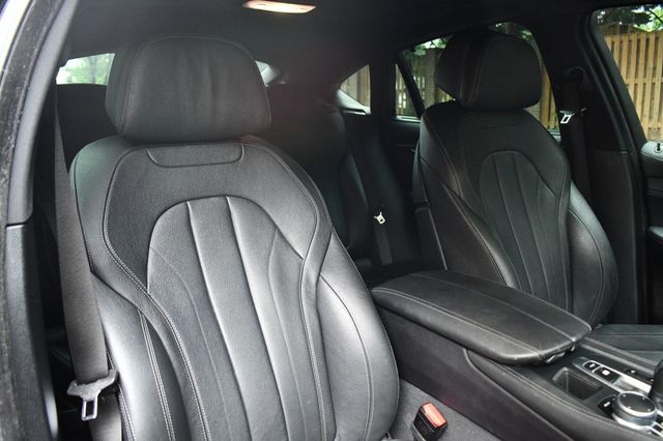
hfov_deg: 62.0
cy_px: 220
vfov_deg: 43.6
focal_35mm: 30
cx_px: 332
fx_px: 552
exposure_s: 1/60
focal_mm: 20
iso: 3200
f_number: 3.8
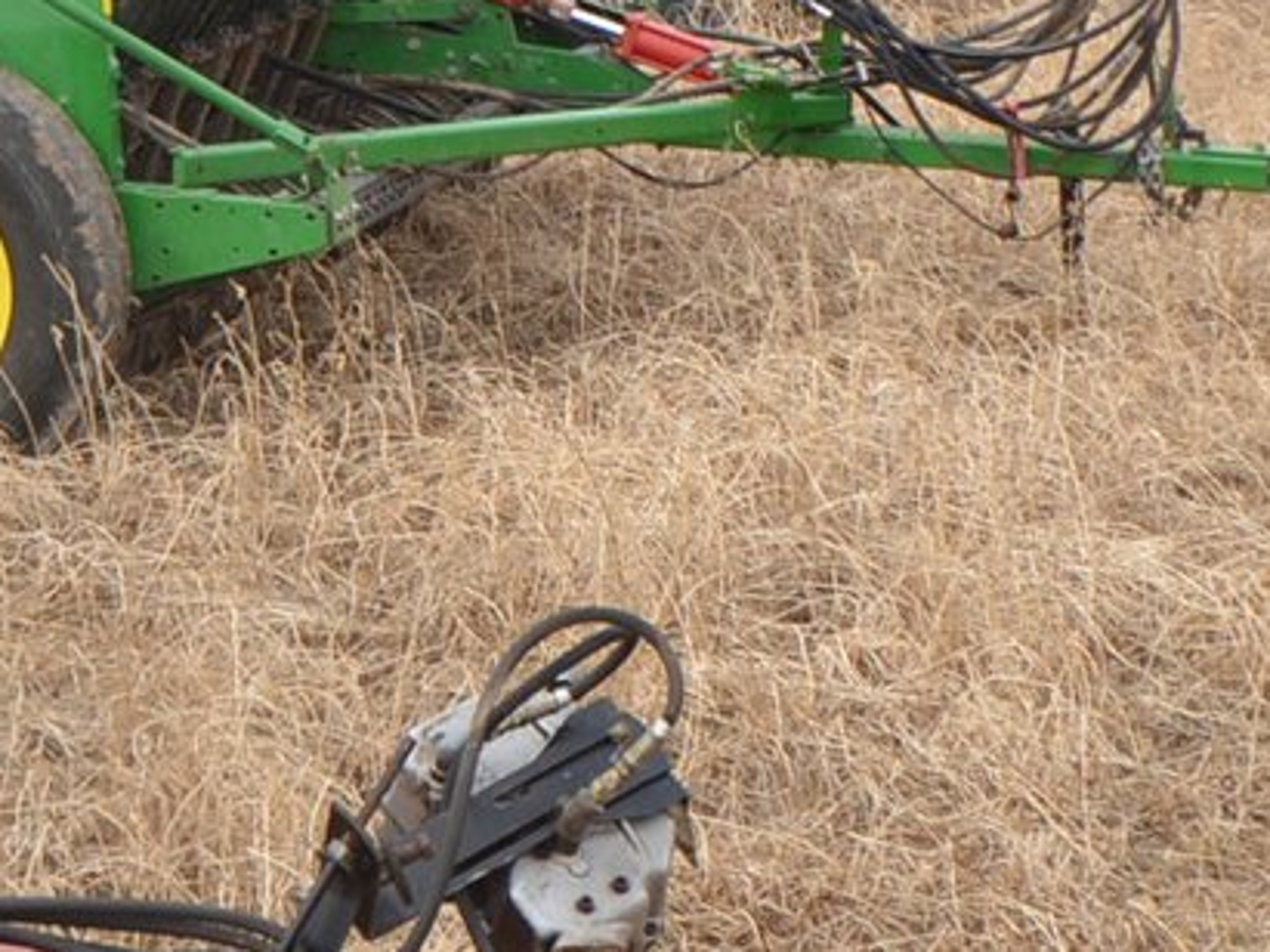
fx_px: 5282
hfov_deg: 13.7
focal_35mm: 144
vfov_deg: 10.0
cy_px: -496
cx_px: 423
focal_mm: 24
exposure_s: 1/200
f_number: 5.6
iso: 100
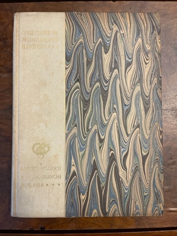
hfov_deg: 53.1
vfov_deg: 67.3
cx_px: 88
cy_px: 118
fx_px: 177
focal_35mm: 26
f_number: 1.6
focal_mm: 5.1
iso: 320
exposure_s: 1/50
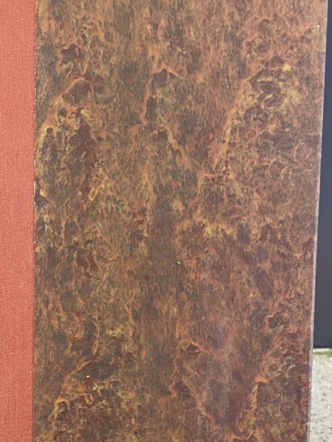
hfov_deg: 35.1
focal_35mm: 41
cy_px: 264
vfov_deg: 45.5
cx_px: 140
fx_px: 524
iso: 500
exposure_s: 1/33
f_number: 1.6
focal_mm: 4.2
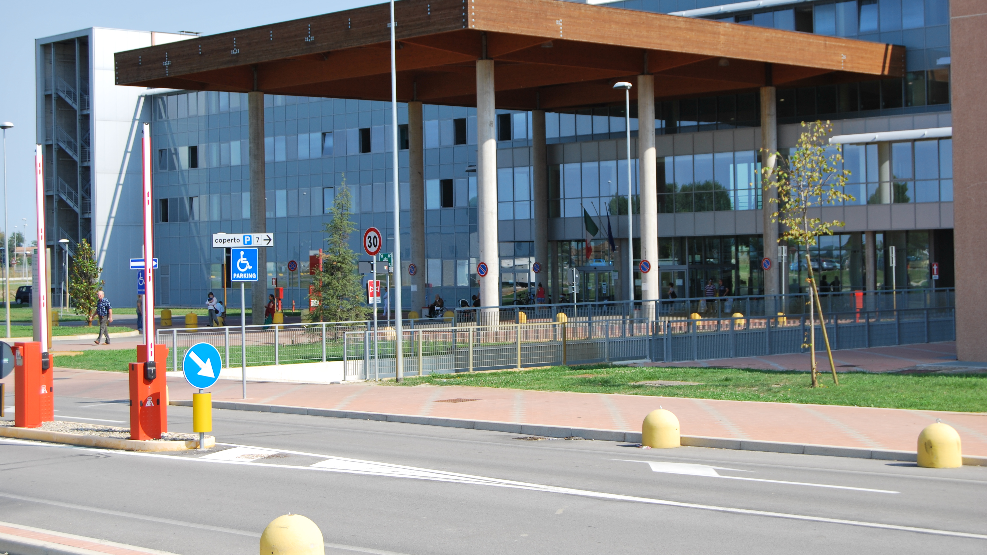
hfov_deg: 31.4
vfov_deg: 18.0
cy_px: 252
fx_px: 1753
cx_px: 494
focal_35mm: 67
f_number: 7.1
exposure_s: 1/200
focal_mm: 42
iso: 100
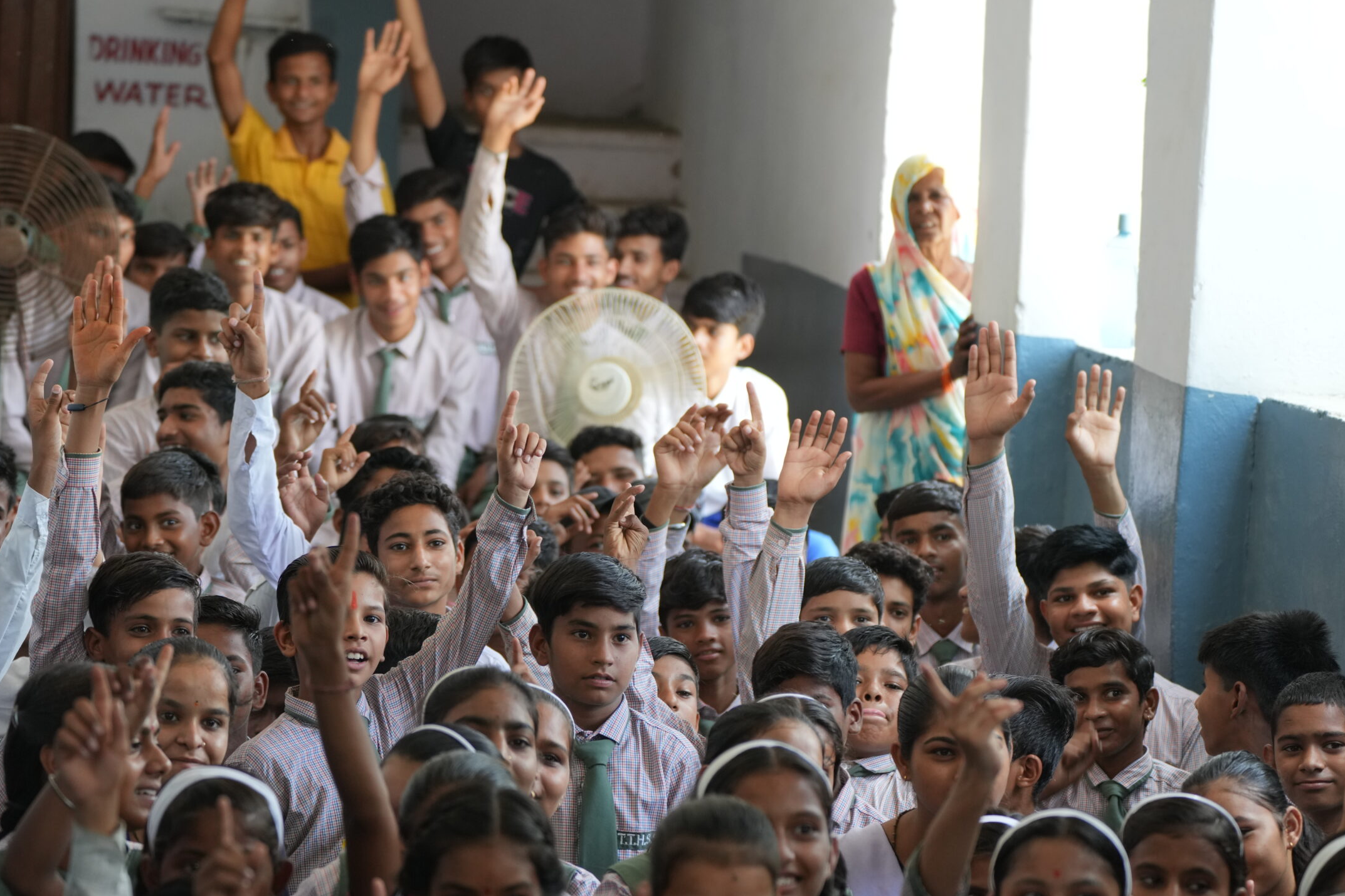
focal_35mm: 179
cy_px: 489
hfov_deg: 11.5
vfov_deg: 7.7
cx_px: 646
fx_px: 6687
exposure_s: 1/160
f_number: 5
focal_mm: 150
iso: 1000
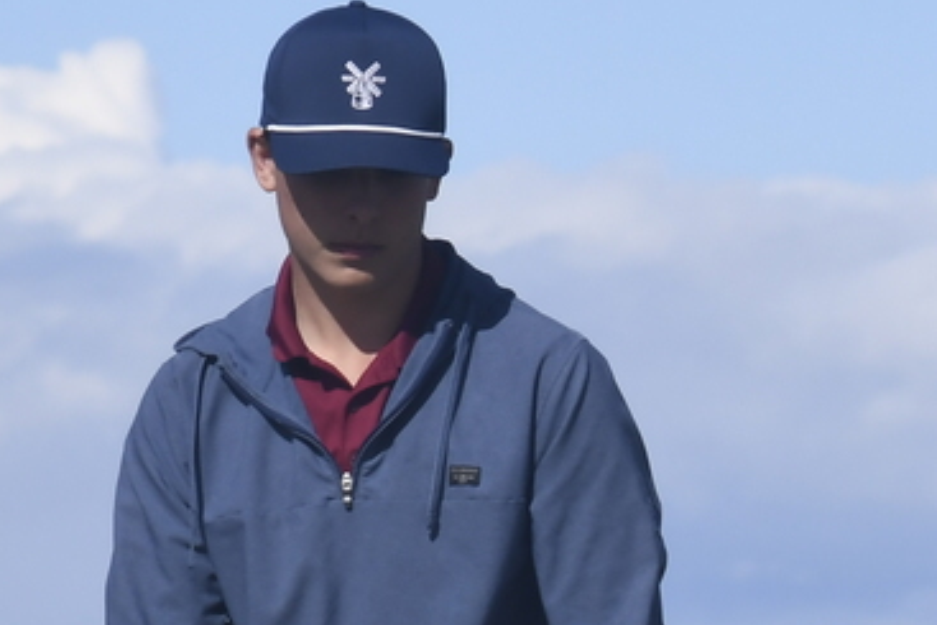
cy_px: 1066
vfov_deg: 1.7
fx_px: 20725
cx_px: 1241
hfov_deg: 2.6
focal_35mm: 796
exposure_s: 1/1600
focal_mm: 130
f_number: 10
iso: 400
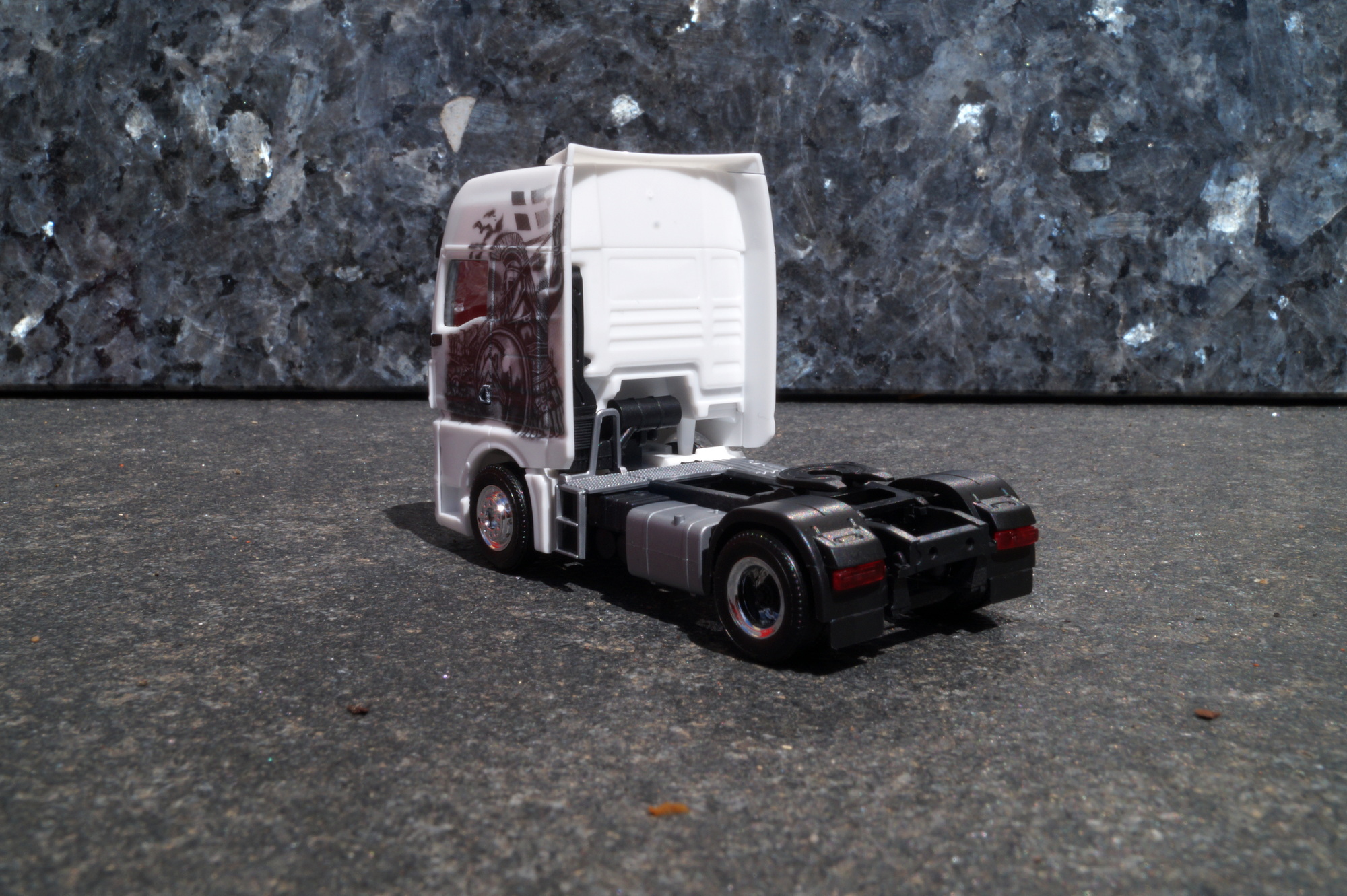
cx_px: 674
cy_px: 448
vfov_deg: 34.2
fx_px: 1458
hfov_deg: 49.6
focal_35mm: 39
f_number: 25
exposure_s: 1/60
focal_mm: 26
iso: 160
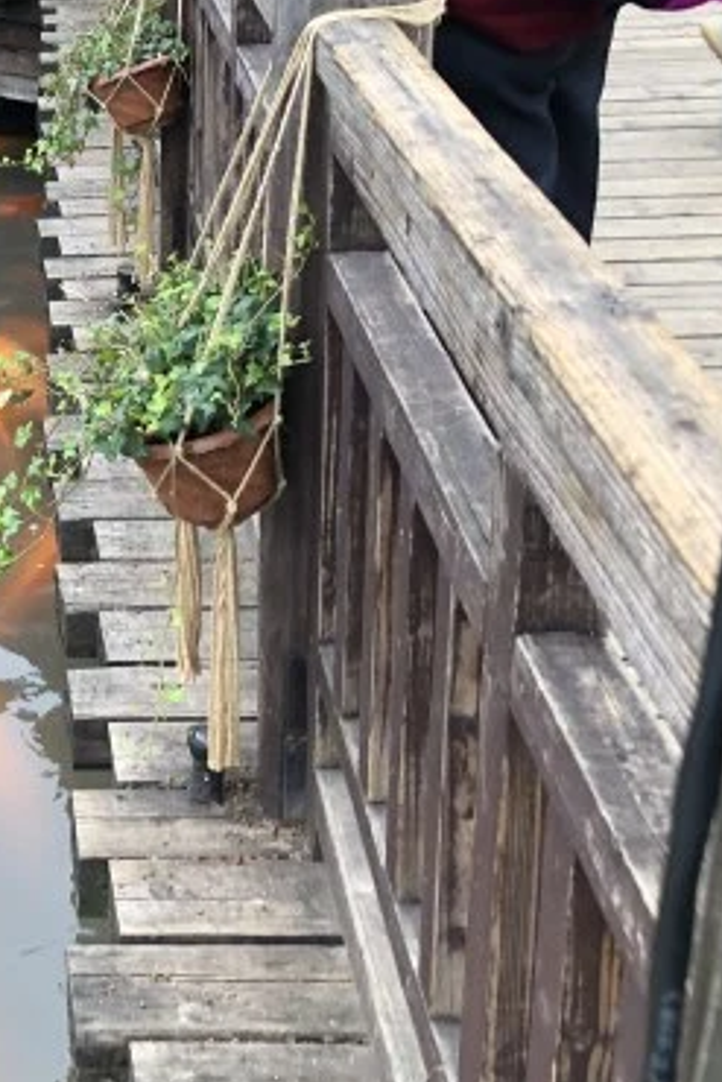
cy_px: 269
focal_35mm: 63
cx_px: -251
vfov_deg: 31.3
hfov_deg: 19.6
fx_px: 1893
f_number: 1.8
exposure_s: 1/120
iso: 50
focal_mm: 4
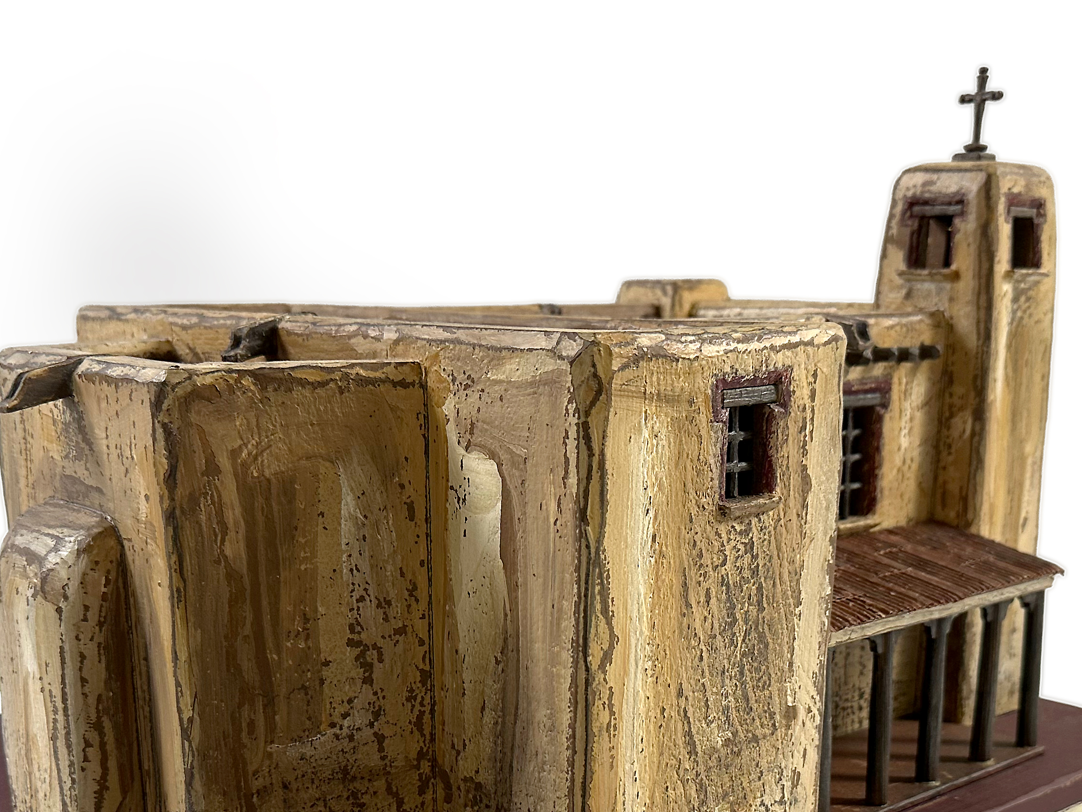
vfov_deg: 32.4
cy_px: 680
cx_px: 536
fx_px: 1344
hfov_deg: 43.8
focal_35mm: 43
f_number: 1.78
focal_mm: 6.86
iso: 125
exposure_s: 1/60
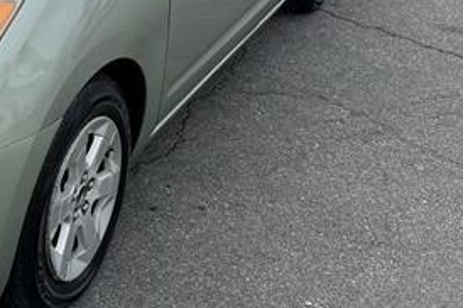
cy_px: 5
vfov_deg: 18.2
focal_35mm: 73
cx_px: -69
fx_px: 938
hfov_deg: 25.4
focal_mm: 6.76
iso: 80
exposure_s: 1/1597
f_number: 1.78
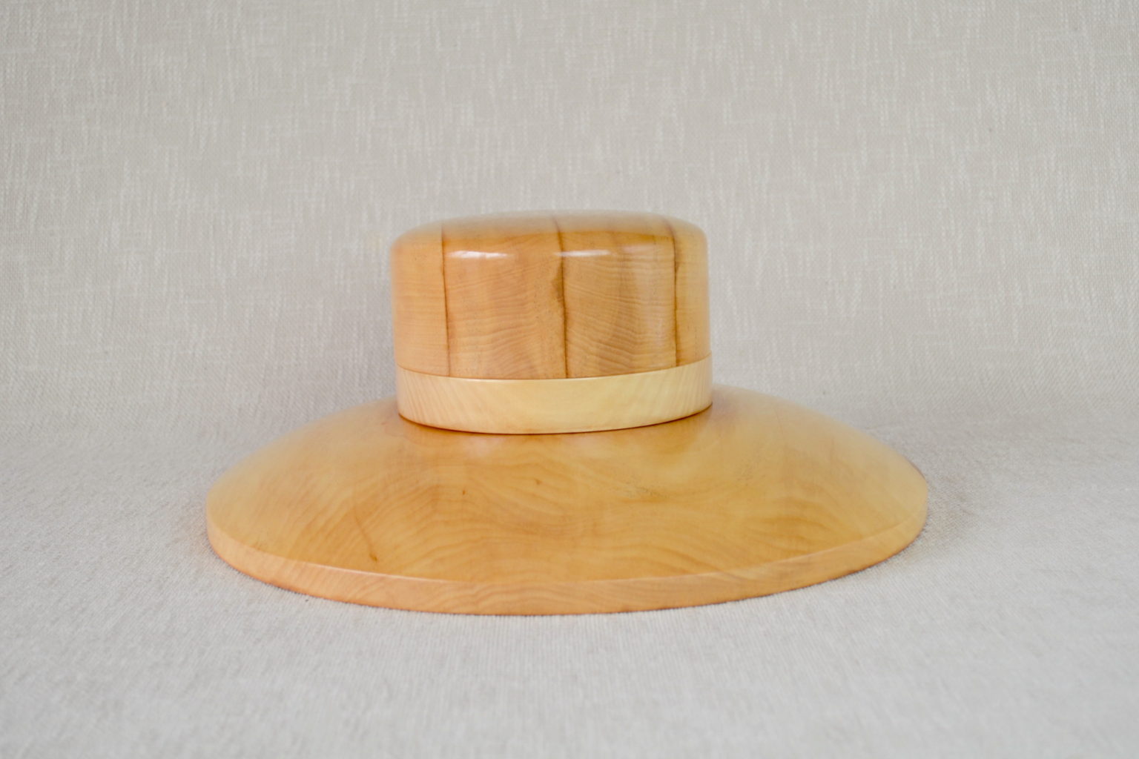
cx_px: 570
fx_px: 1234
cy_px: 380
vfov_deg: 34.2
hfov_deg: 49.6
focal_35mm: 39
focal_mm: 26
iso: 100
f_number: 4.2
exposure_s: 1/50
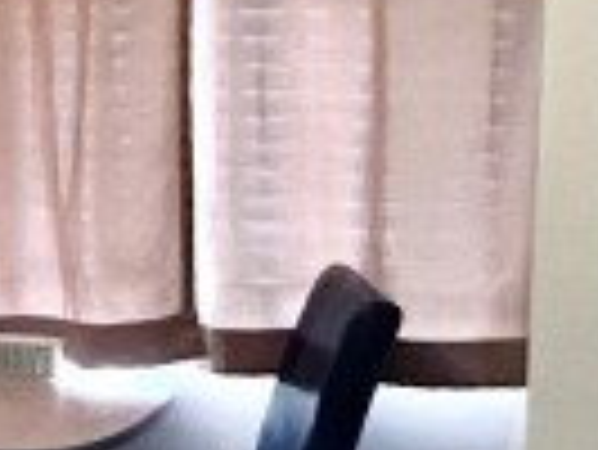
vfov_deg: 14.8
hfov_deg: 18.9
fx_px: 1729
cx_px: -49
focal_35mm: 100
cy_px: 220
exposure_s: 1/60
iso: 500
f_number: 1.8
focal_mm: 1.57
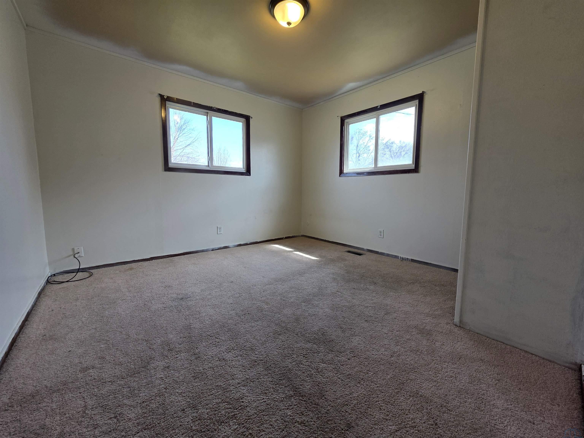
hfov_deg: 106.2
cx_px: 292
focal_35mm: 13
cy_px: 219
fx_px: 219
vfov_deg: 89.9
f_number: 1.9
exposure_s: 1/120
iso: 50
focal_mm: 2.2
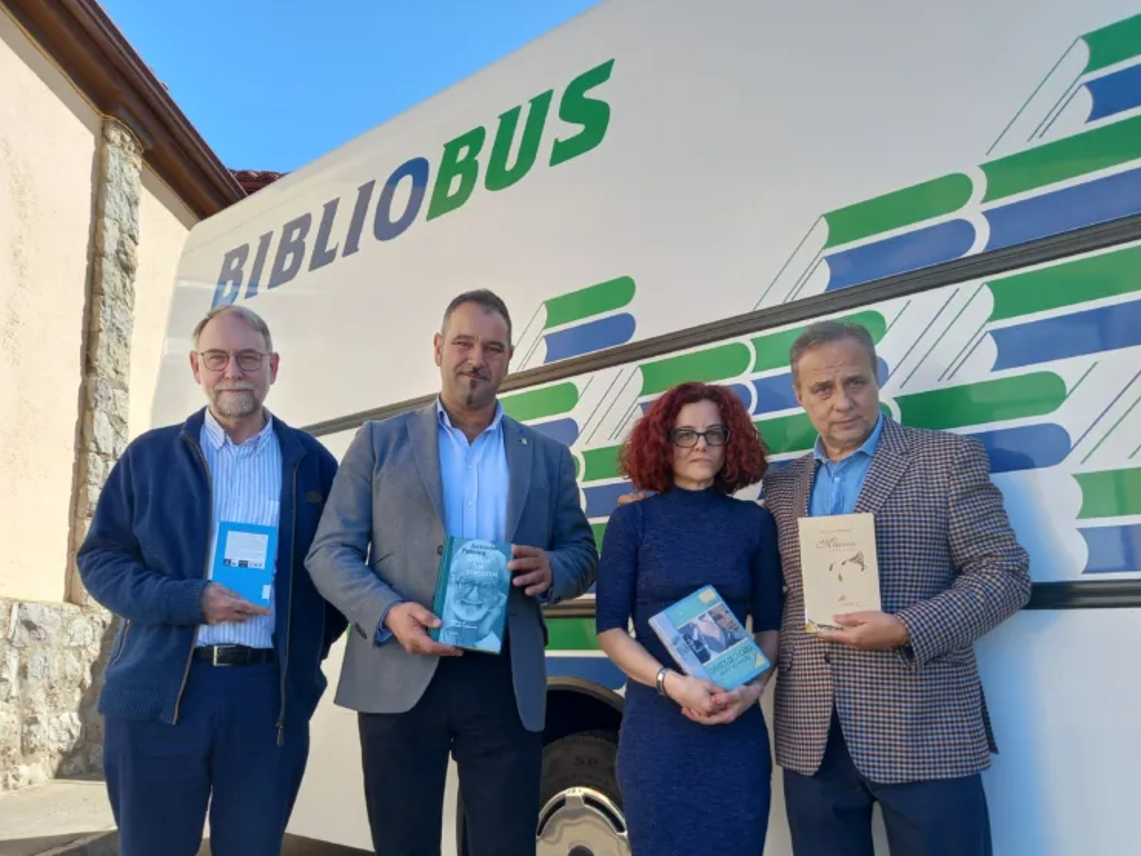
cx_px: 588
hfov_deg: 61.6
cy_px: 493
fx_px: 956
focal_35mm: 29
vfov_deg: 48.1
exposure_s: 1/206
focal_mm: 4.6
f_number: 2
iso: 25
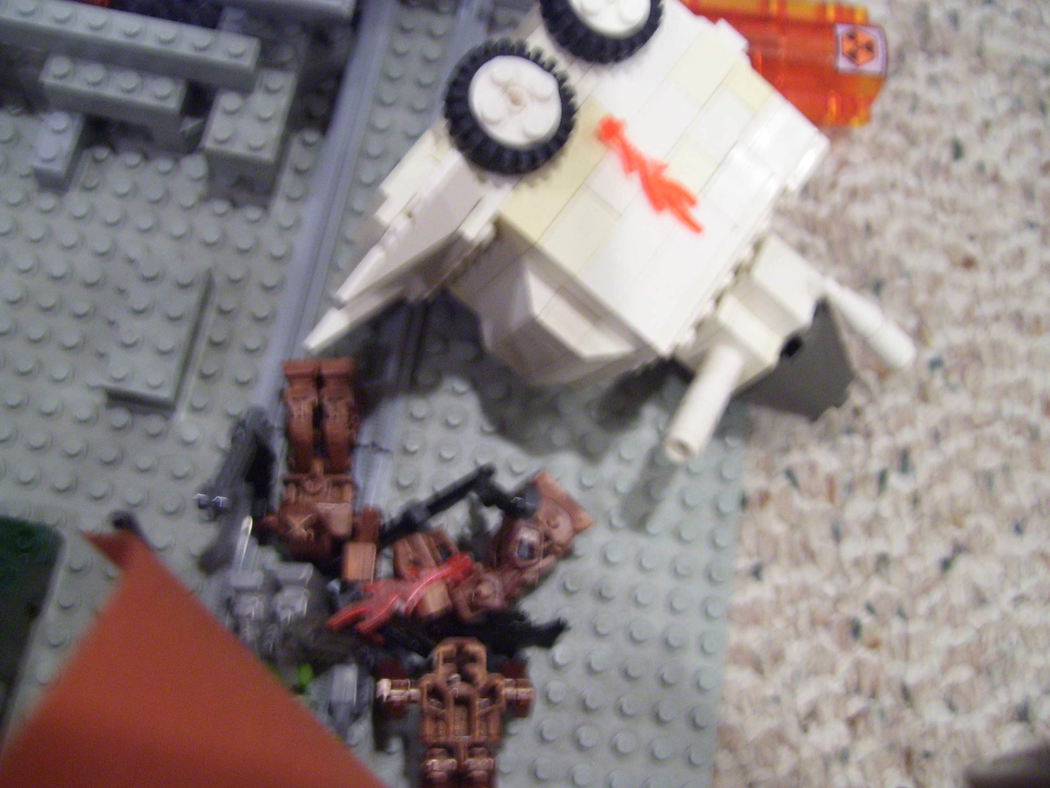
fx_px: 1092
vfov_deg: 39.7
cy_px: 394
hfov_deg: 51.4
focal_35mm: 36
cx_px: 525
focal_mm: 6
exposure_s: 1/8
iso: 160
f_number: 2.7
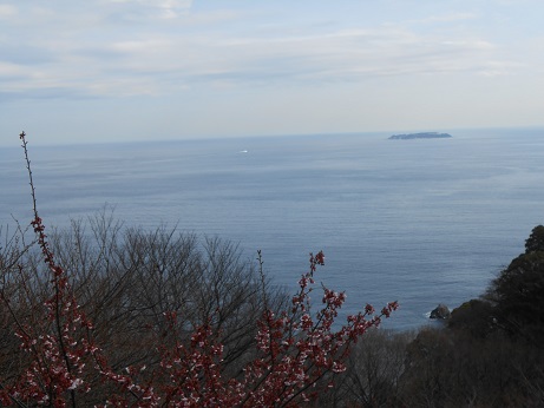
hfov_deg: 34.3
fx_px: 880
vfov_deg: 26.1
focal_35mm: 56
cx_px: 272
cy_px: 204
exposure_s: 1/640
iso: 80
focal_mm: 10
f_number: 5.2
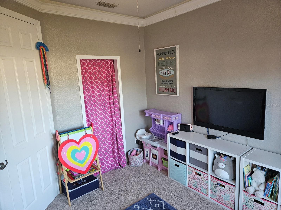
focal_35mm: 23
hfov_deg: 73.9
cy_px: 105
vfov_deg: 58.9
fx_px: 187
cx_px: 140
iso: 640
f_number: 1.8
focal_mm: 5.4
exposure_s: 1/120
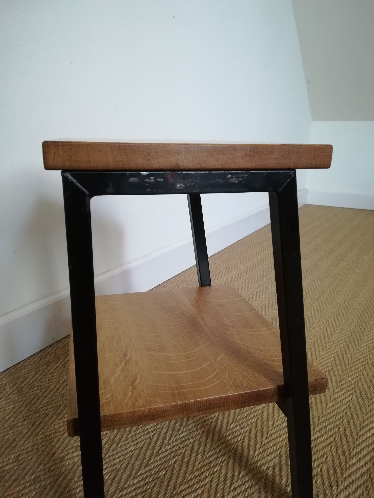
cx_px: 187
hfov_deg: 53.1
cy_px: 249
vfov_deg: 67.3
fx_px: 375
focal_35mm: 26
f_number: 2.2
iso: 640
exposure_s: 1/14.3
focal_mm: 3.83
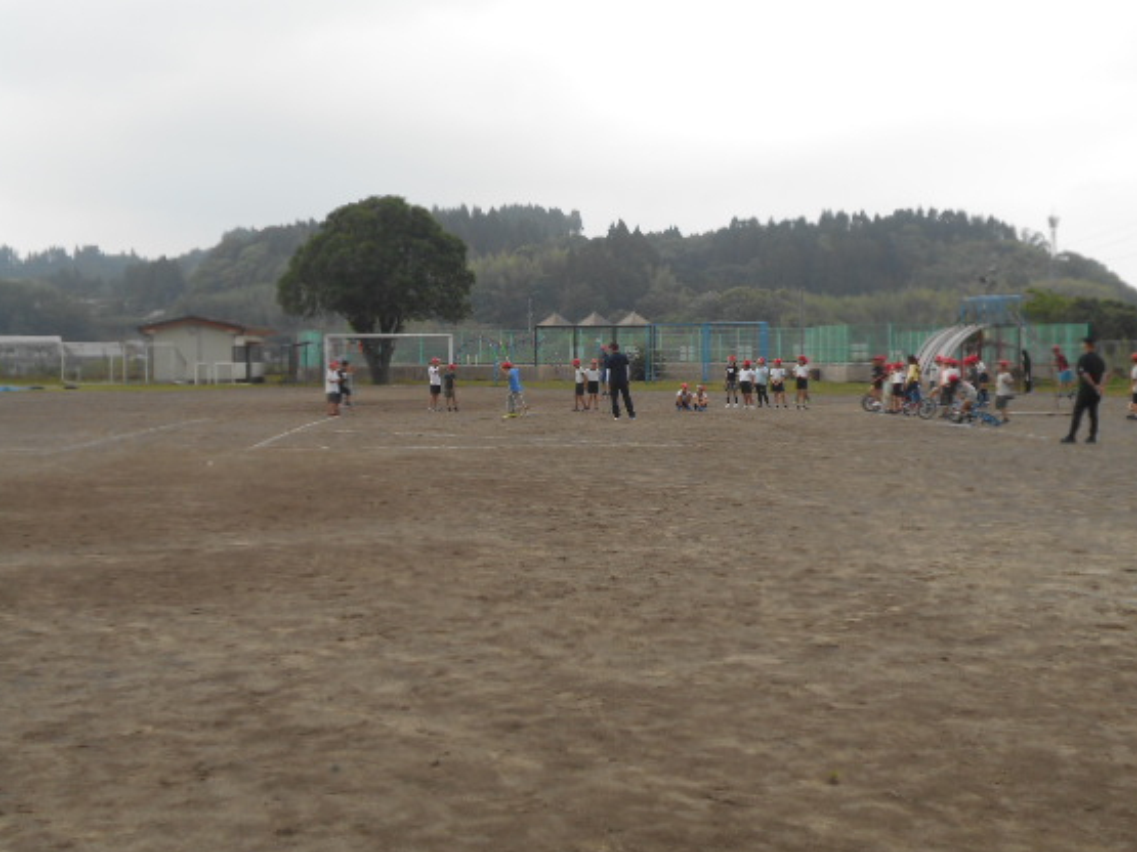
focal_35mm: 45
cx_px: 608
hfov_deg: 42.1
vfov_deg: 32.2
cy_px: 403
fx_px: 1478
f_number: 3.9
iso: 80
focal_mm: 6.7
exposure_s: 1/320
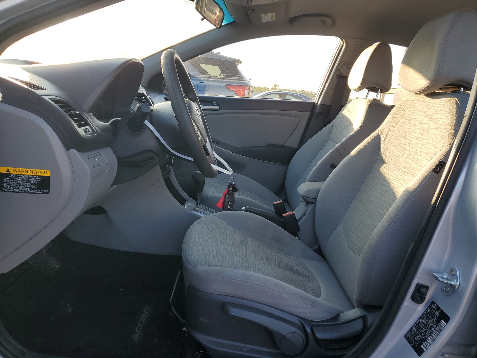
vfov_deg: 53.1
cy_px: 179
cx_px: 238
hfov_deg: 67.3
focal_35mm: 26
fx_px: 358
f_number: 1.5
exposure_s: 1/455
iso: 50
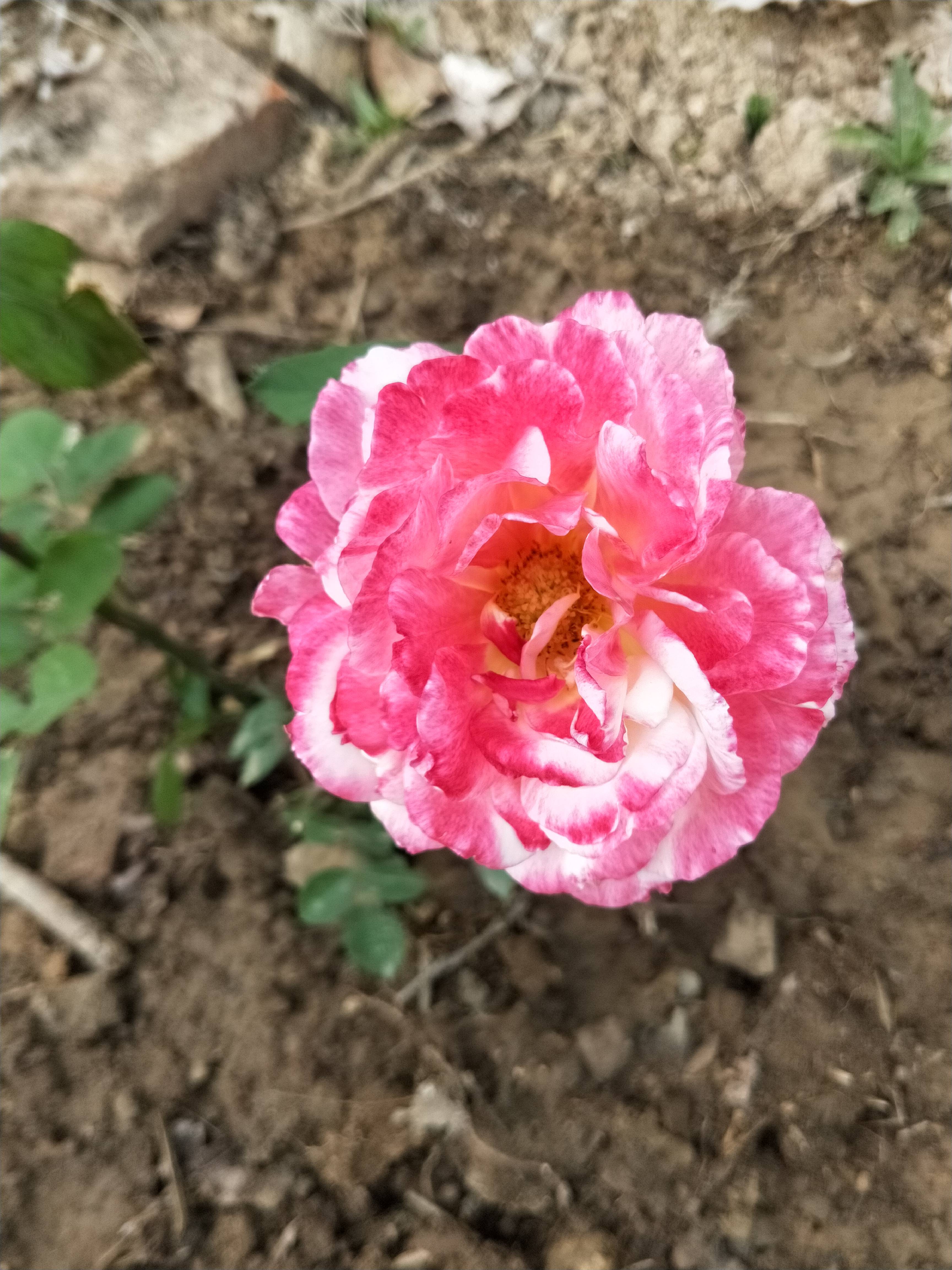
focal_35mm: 25
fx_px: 917
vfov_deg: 69.4
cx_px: 476
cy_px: 635
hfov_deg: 54.9
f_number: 1.7
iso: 33
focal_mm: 4.27
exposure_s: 1/328
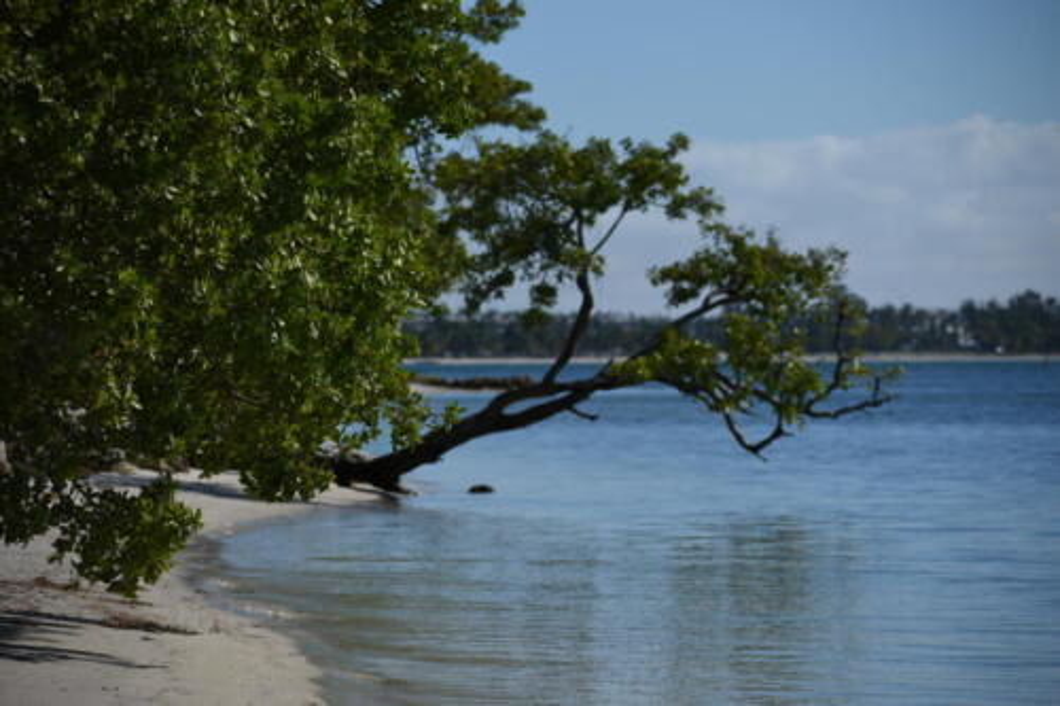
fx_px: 5960
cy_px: 353
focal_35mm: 202
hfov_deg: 10.2
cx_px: 530
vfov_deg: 6.8
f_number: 5
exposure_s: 1/1600
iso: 100
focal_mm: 135
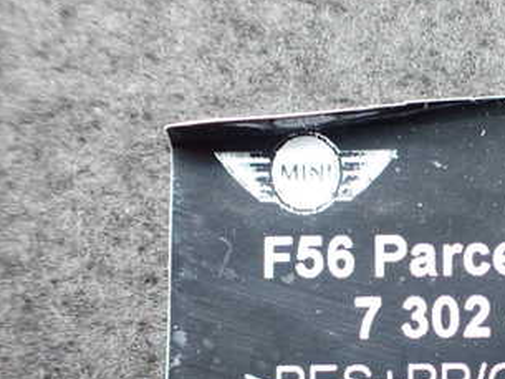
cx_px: 482
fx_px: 861
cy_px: 283
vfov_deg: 24.6
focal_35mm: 59
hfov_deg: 30.8
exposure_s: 1/100
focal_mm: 5.4
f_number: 2.3
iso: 800
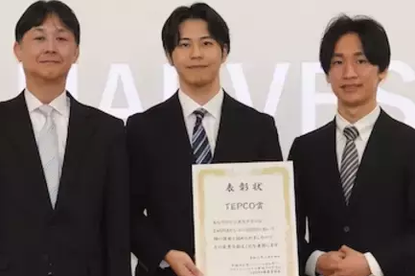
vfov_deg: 6.6
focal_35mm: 208
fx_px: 2396
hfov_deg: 9.9
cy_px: 145
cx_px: 173
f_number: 6.3
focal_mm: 100
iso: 3200
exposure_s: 1/250
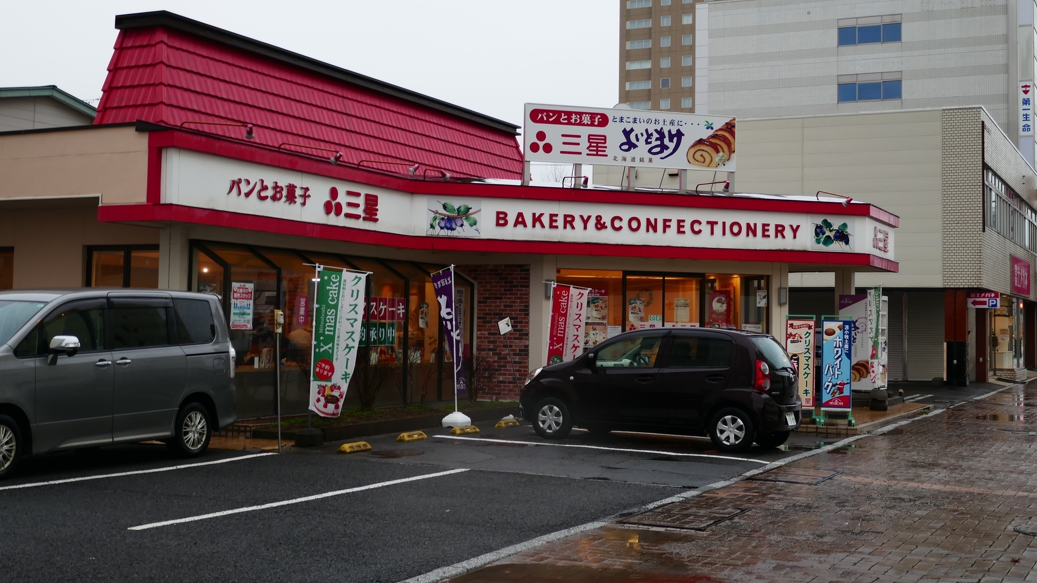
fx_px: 1292
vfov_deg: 25.4
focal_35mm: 47
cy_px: 250
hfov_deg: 43.7
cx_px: 526
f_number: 3.9
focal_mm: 16.2
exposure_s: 1/80
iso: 160
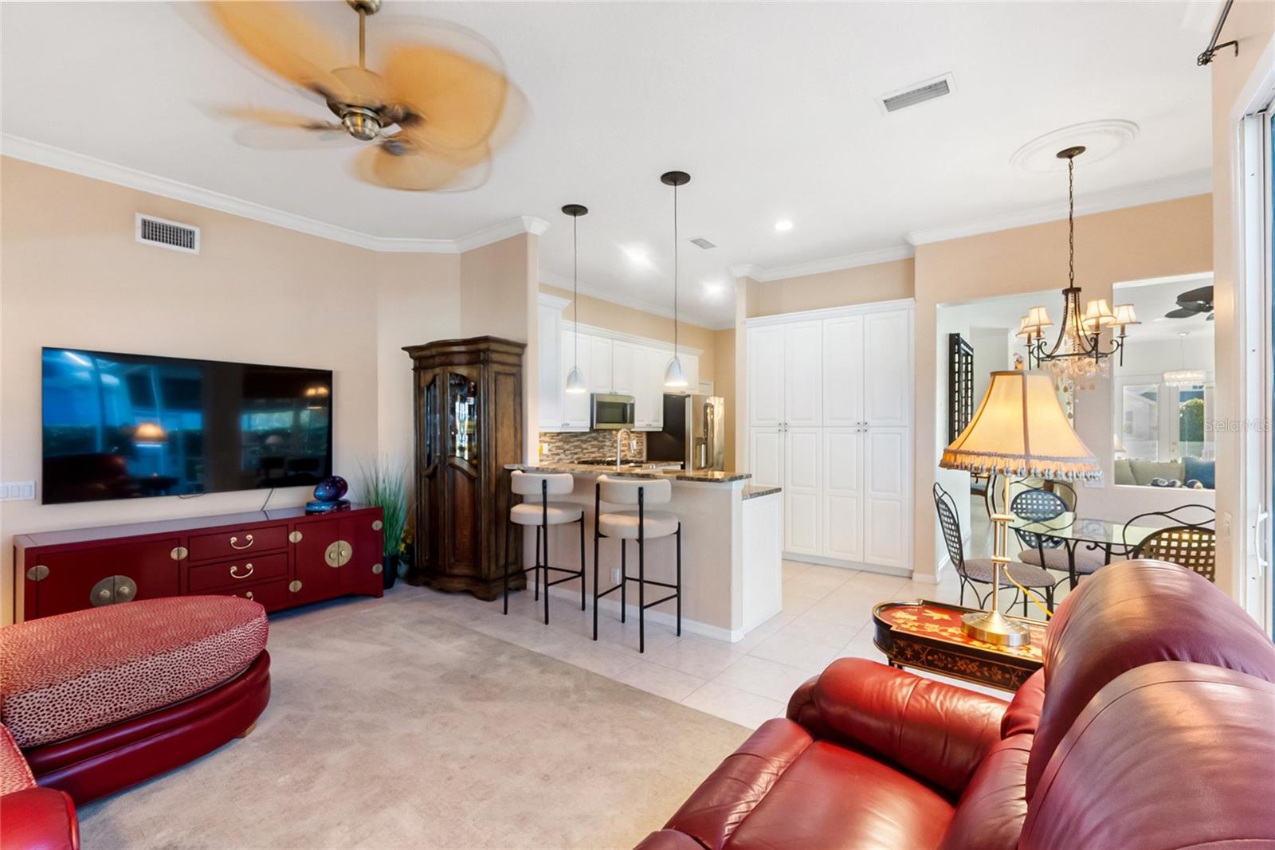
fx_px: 531
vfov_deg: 77.3
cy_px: 425
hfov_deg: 100.4
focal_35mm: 15
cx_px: 638
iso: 2500
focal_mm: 10
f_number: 8
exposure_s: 1/20
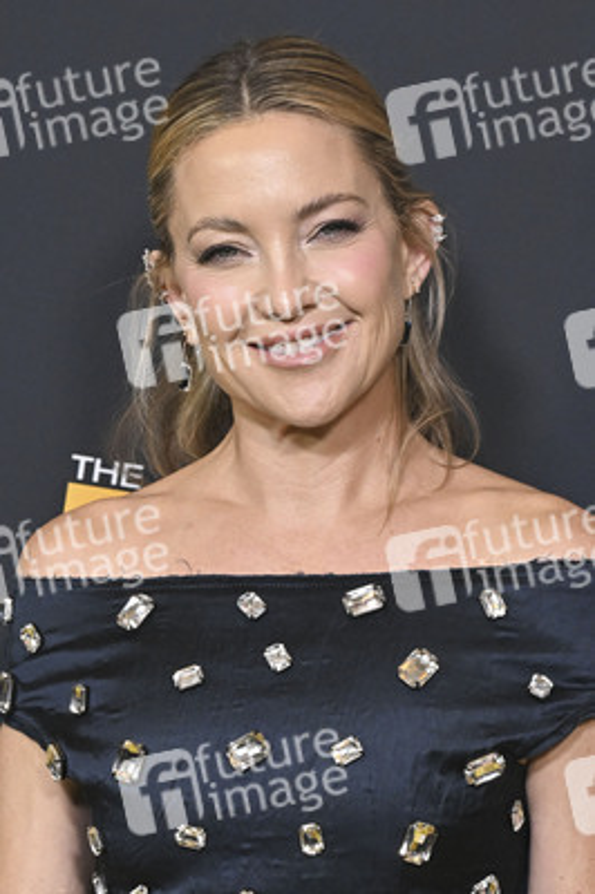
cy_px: 447
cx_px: 298
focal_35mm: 96
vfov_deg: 21.3
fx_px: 2384
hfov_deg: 14.2
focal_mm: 64
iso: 2500
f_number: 6.3
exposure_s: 1/320
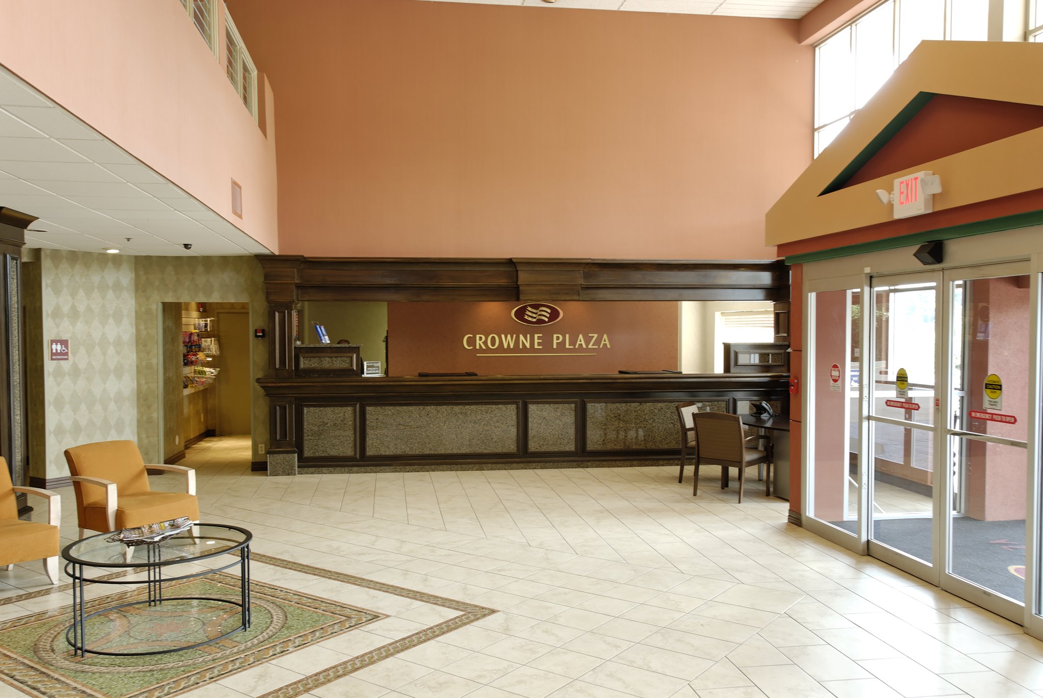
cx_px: 522
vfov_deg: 43.7
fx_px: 870
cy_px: 349
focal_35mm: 30
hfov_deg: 61.9
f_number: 7.1
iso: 100
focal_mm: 20
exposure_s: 1/3
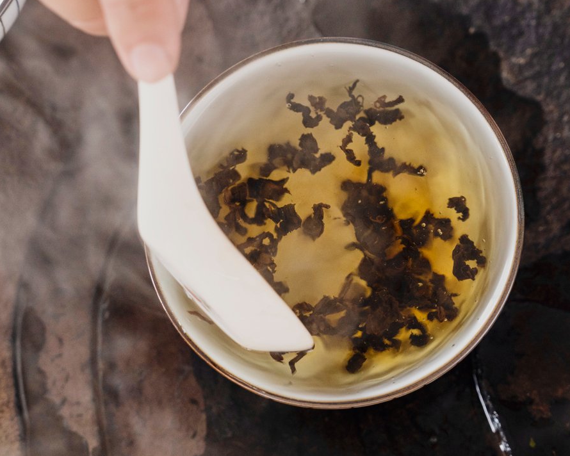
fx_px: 1687
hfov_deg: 19.2
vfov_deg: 15.4
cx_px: 301
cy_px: 230
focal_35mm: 100
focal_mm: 53
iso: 1000
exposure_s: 1/80
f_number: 3.5
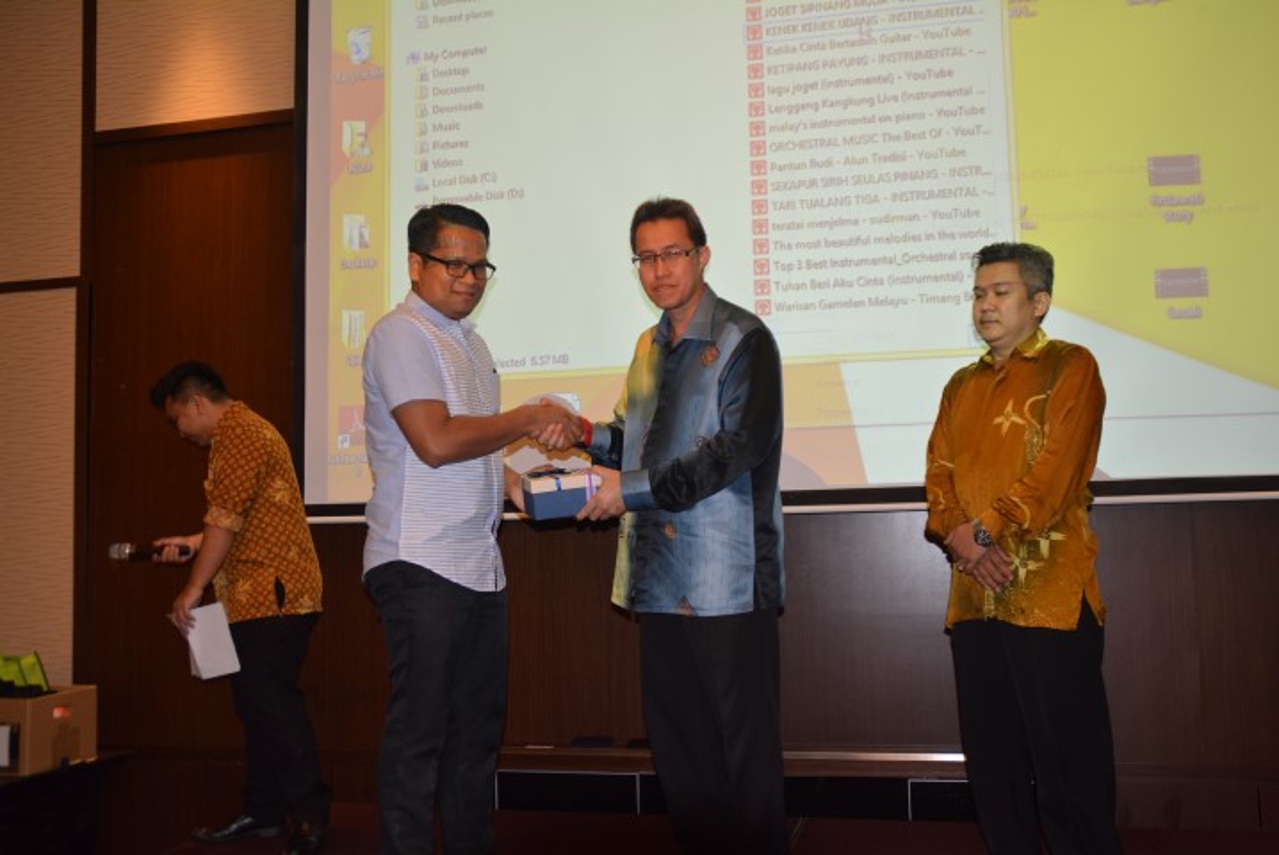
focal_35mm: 33
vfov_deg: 40.0
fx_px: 1173
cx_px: 640
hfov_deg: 57.2
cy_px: 428
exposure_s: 1/60
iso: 640
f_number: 3.5
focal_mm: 22
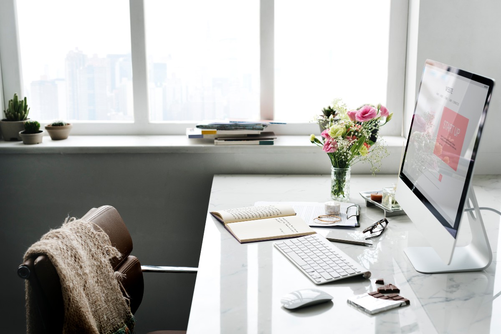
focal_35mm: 50
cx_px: 250
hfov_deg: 39.6
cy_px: 167
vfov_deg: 27.0
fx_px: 696
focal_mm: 50
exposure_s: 1/250
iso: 200
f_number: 4.5
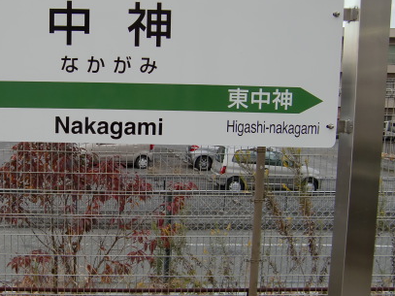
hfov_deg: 42.0
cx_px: 111
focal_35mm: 44
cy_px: 167
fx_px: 502
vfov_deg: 32.8
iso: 64
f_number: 2.6
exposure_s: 1/80
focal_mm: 4.9
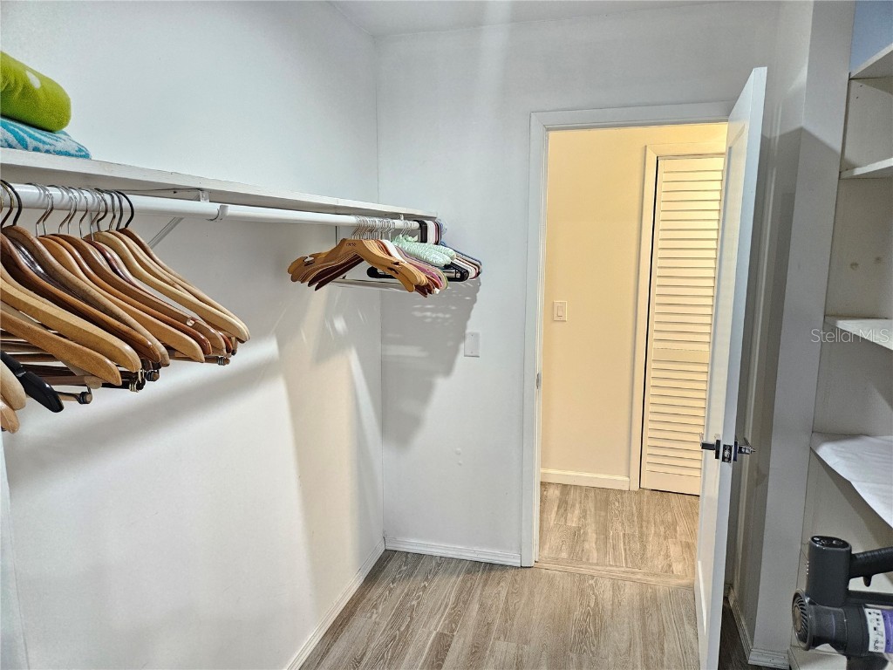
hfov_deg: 73.9
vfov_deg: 58.9
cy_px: 335
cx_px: 446
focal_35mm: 23
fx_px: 593
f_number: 1.8
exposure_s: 1/120
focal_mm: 5.4
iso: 640
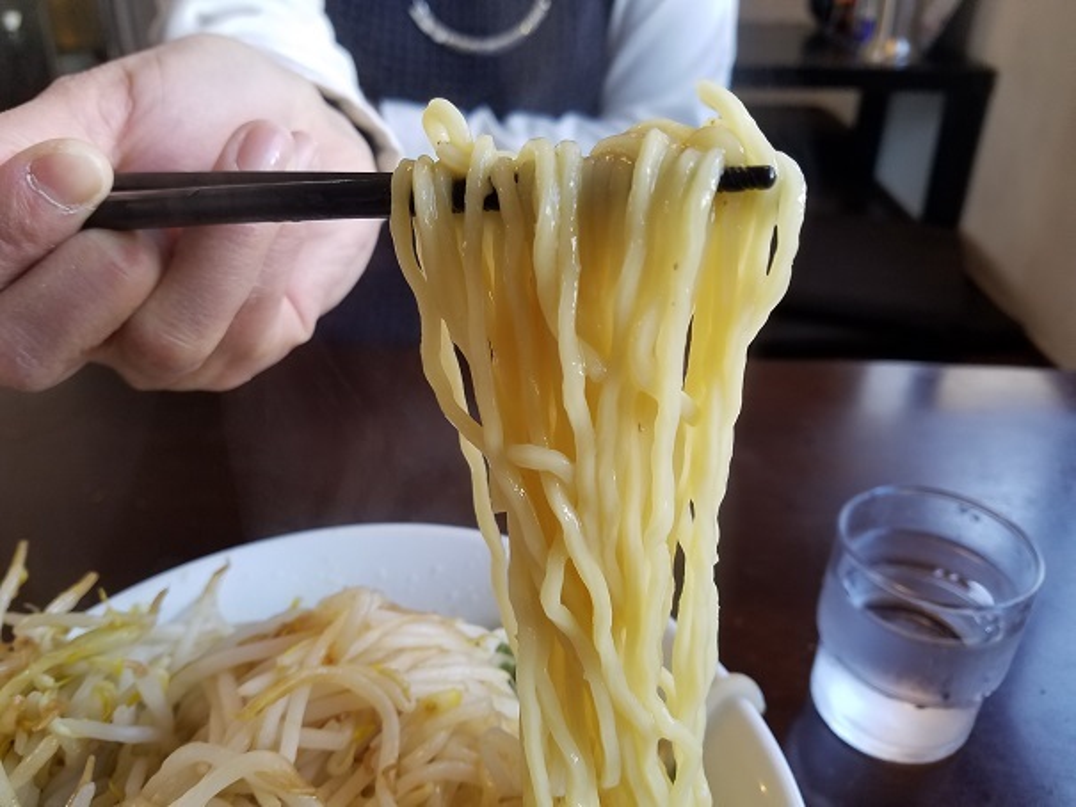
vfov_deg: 53.1
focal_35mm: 26
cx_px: 538
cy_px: 404
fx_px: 808
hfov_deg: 67.3
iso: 160
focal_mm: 4.2
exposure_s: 1/120
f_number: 1.7
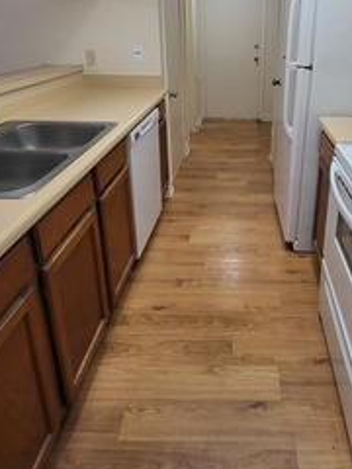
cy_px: 152
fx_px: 353
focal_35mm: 26
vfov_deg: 65.3
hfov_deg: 51.6
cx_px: 246
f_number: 2.2
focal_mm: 1.74
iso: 100
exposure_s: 1/60
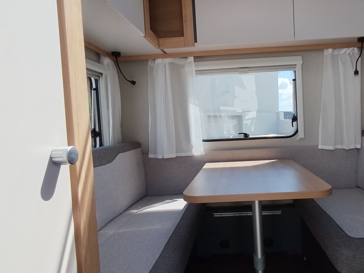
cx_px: 234
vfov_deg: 54.9
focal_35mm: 25
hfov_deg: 68.0
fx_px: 263
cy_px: 129
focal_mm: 1.65
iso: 50
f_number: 2.2
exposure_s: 1/483
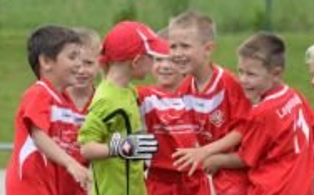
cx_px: 85
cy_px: 114
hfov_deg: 2.2
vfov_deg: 1.3
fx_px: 8342
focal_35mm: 976
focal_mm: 200
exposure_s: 1/1000
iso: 400
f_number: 5.6
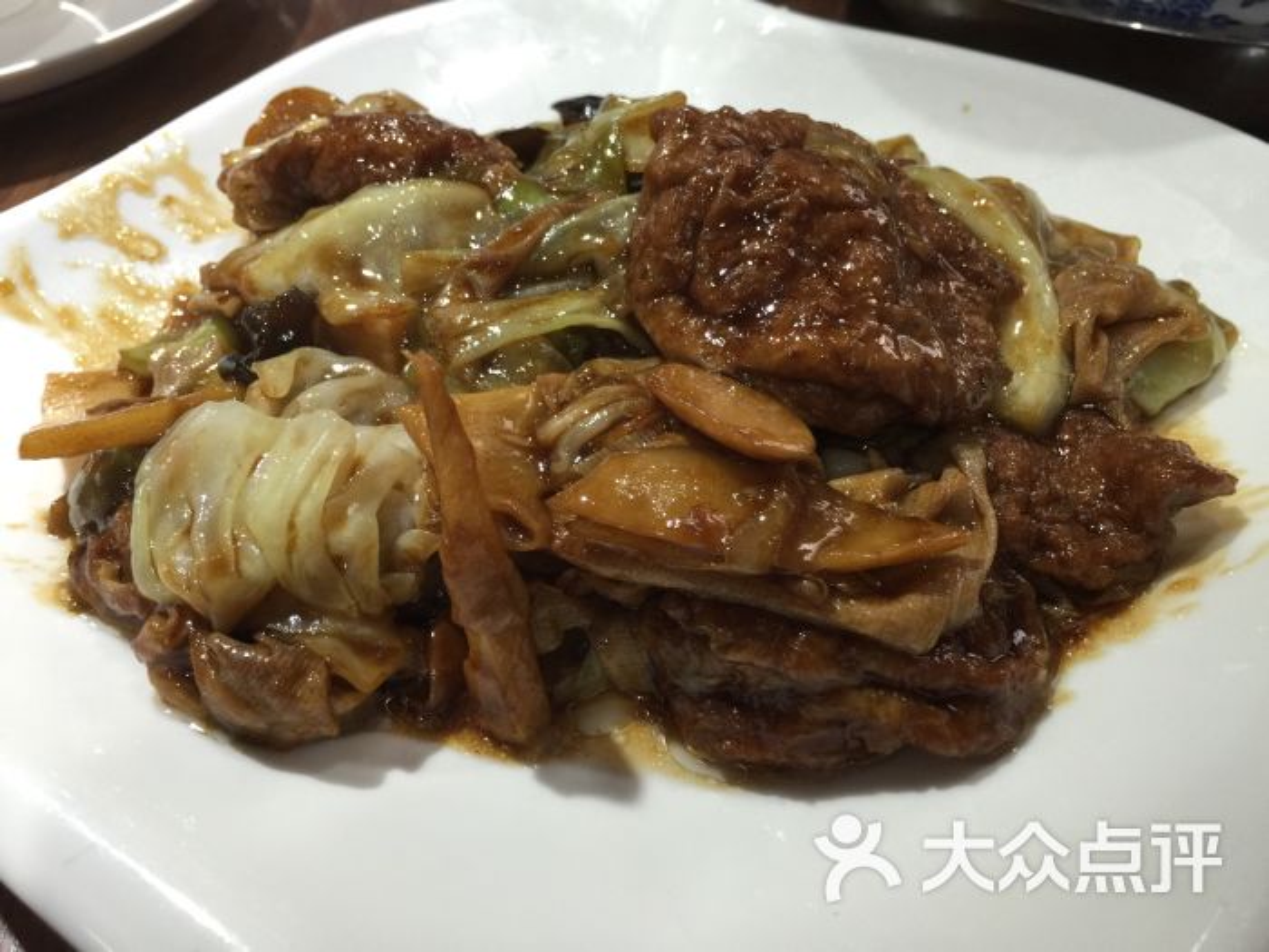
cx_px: 634
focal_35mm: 29
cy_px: 476
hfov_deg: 61.7
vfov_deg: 48.2
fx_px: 1063
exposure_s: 1/33
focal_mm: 4.15
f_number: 2.2
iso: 50
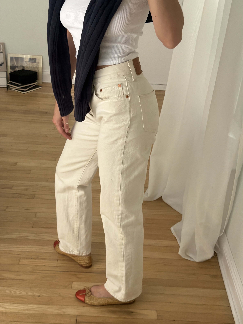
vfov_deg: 39.7
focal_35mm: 48
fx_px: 449
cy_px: 162
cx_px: 122
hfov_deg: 30.3
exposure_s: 1/3378
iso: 250
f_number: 1.78
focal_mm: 6.76
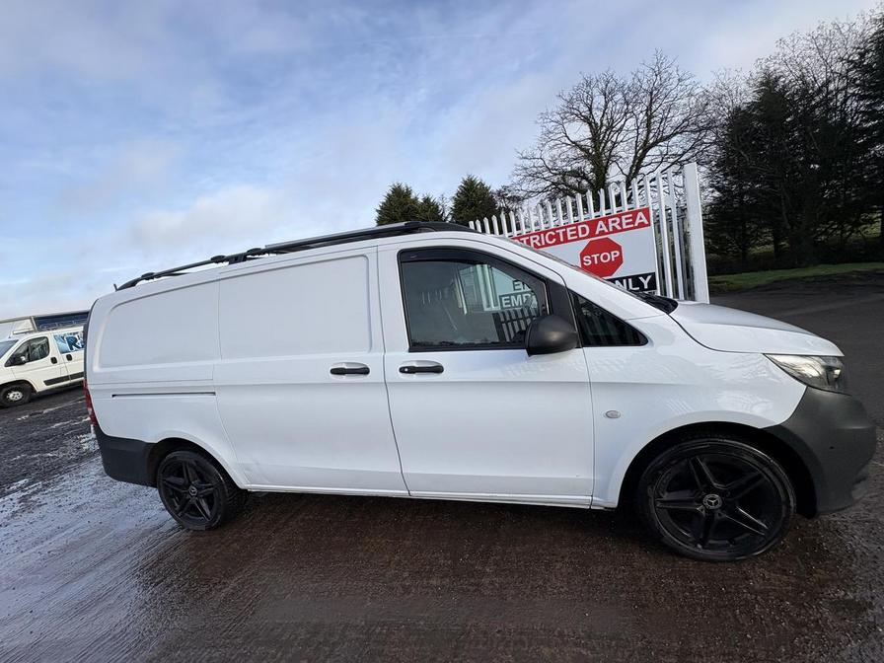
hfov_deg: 102.1
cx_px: 442
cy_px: 332
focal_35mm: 14
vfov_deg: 85.7
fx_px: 358
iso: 50
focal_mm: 2.22
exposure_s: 1/879
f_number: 2.2
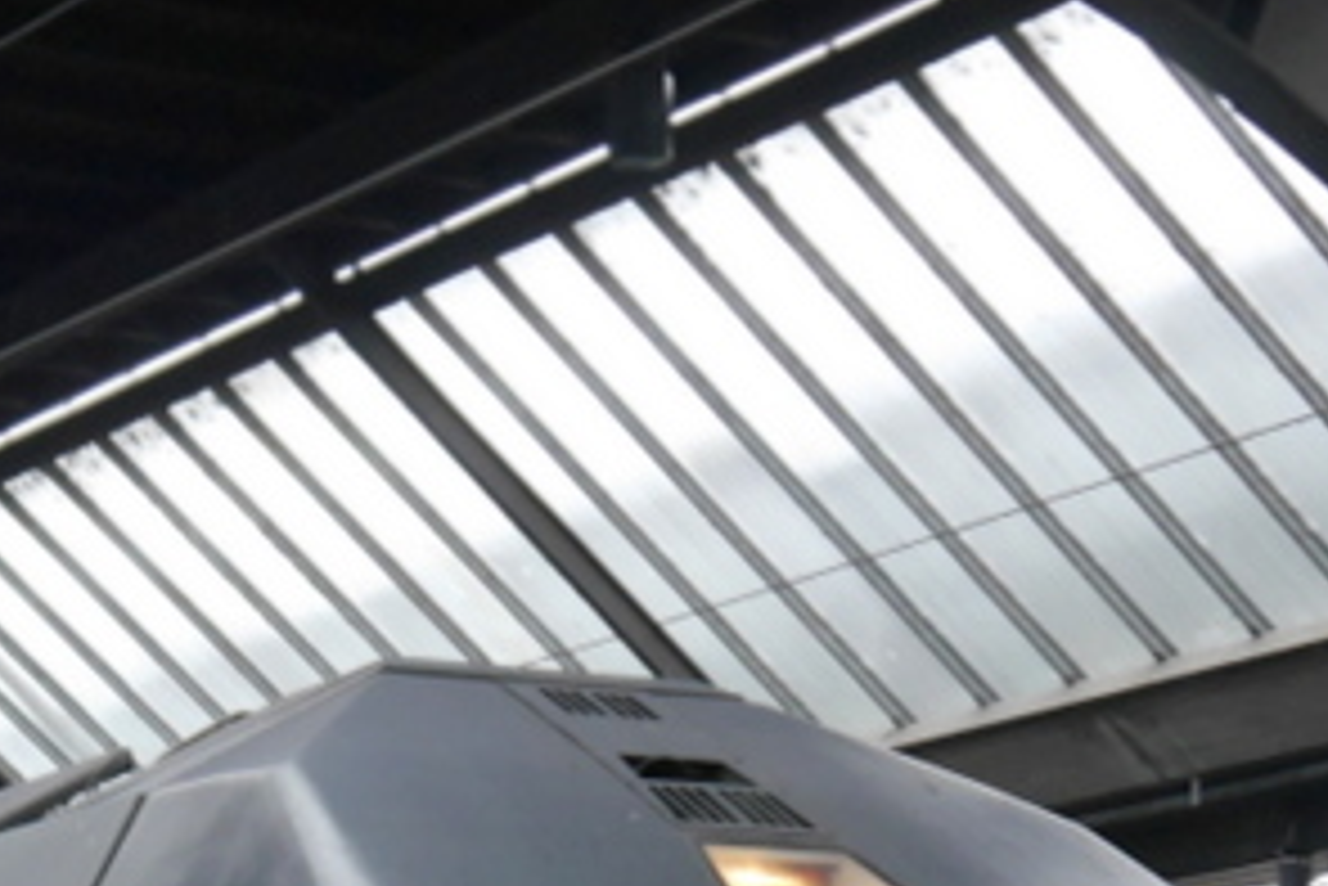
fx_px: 5204
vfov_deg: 9.2
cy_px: 1669
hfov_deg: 14.4
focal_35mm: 141
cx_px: 234
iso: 500
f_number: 4.2
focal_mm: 20
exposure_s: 1/60
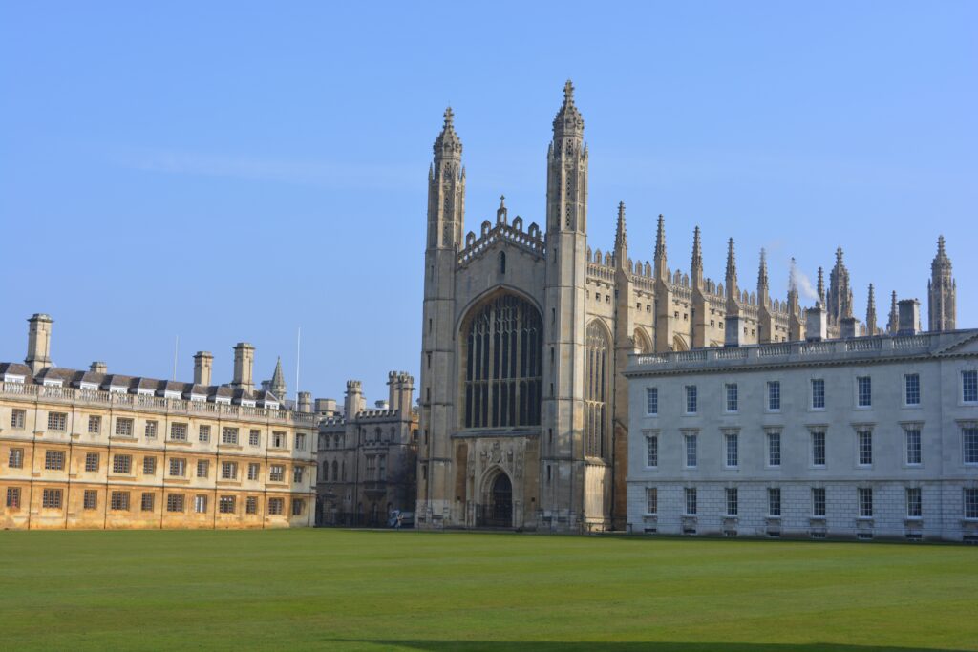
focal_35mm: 52
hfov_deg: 37.8
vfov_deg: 25.8
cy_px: 326
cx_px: 489
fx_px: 1426
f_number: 8
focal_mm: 35
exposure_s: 1/250
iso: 100
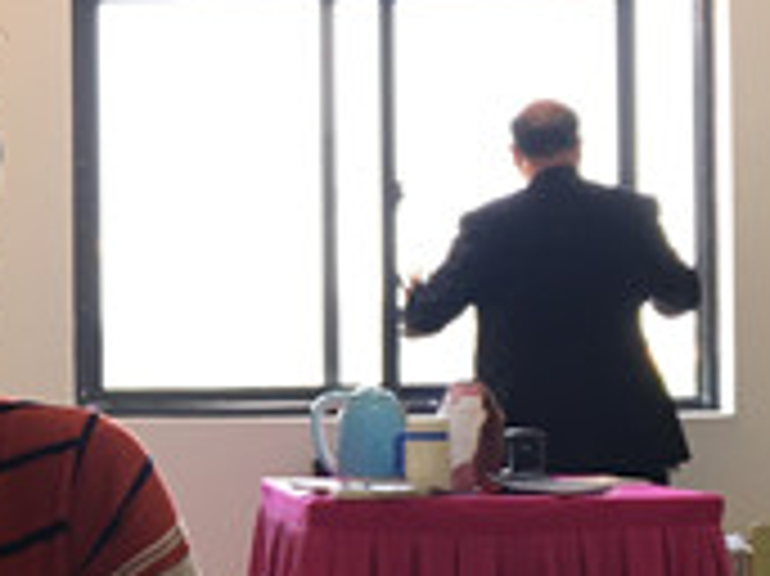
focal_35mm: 102
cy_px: 351
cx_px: -117
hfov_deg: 18.4
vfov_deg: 14.5
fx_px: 2267
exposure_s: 1/33
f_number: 2.2
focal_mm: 4.15
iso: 32
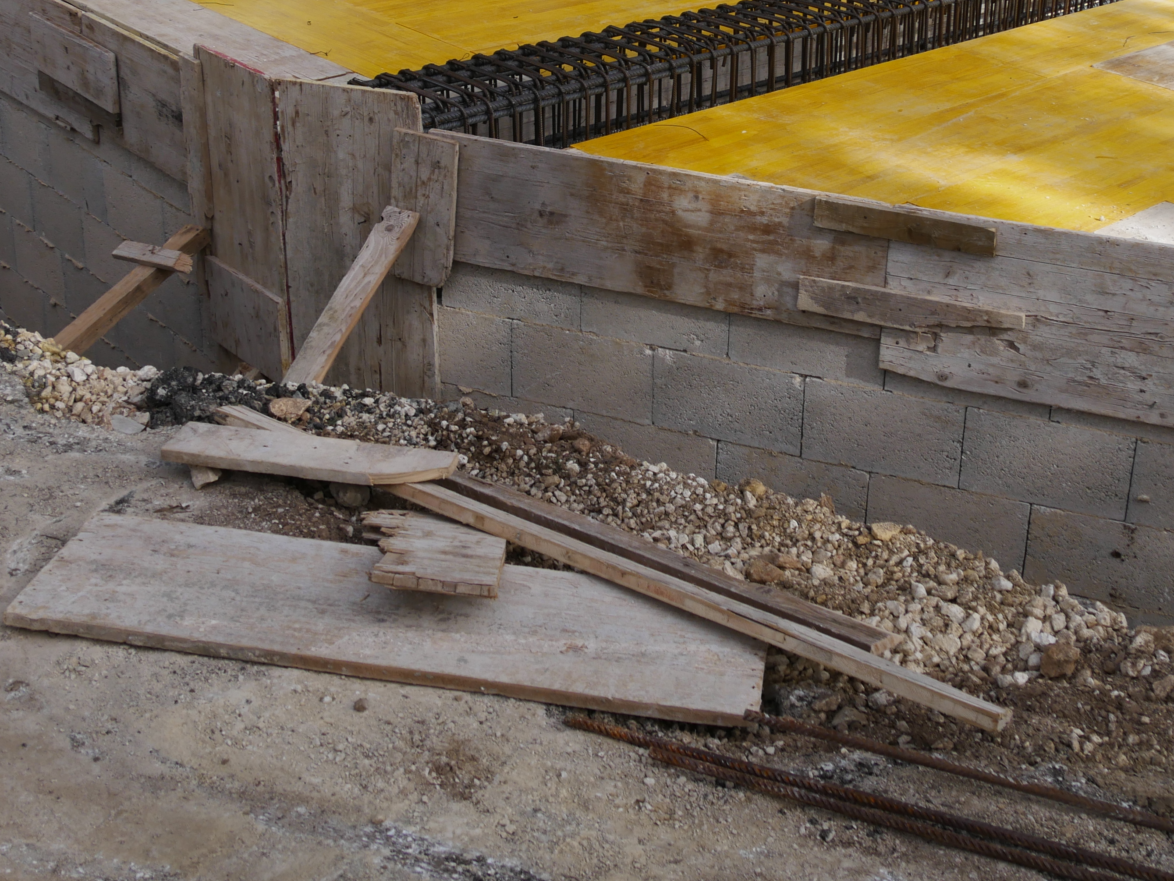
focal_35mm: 48
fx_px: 1628
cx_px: 655
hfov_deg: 39.6
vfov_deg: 29.6
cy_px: 188
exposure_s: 1/400
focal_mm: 14
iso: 200
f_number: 6.3
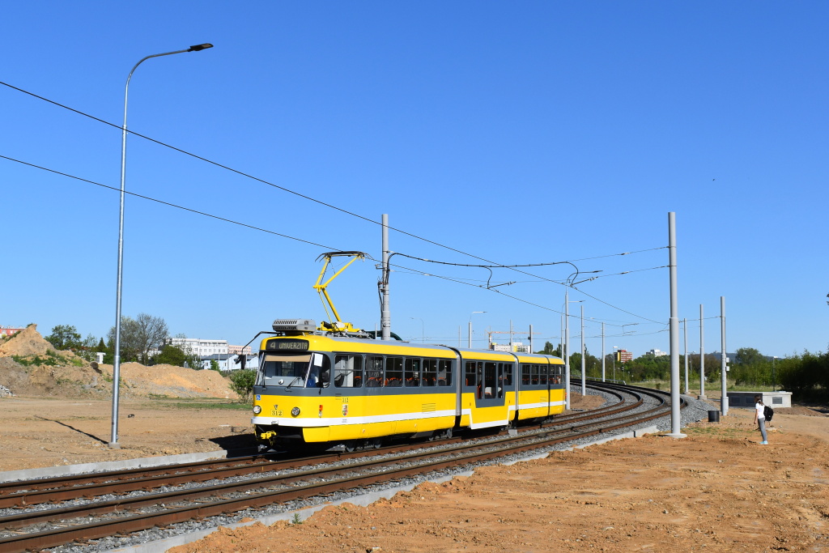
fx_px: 898
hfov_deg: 49.5
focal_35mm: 39
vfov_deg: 34.2
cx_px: 414
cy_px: 276
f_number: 11
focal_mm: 26
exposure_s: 1/500
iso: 200
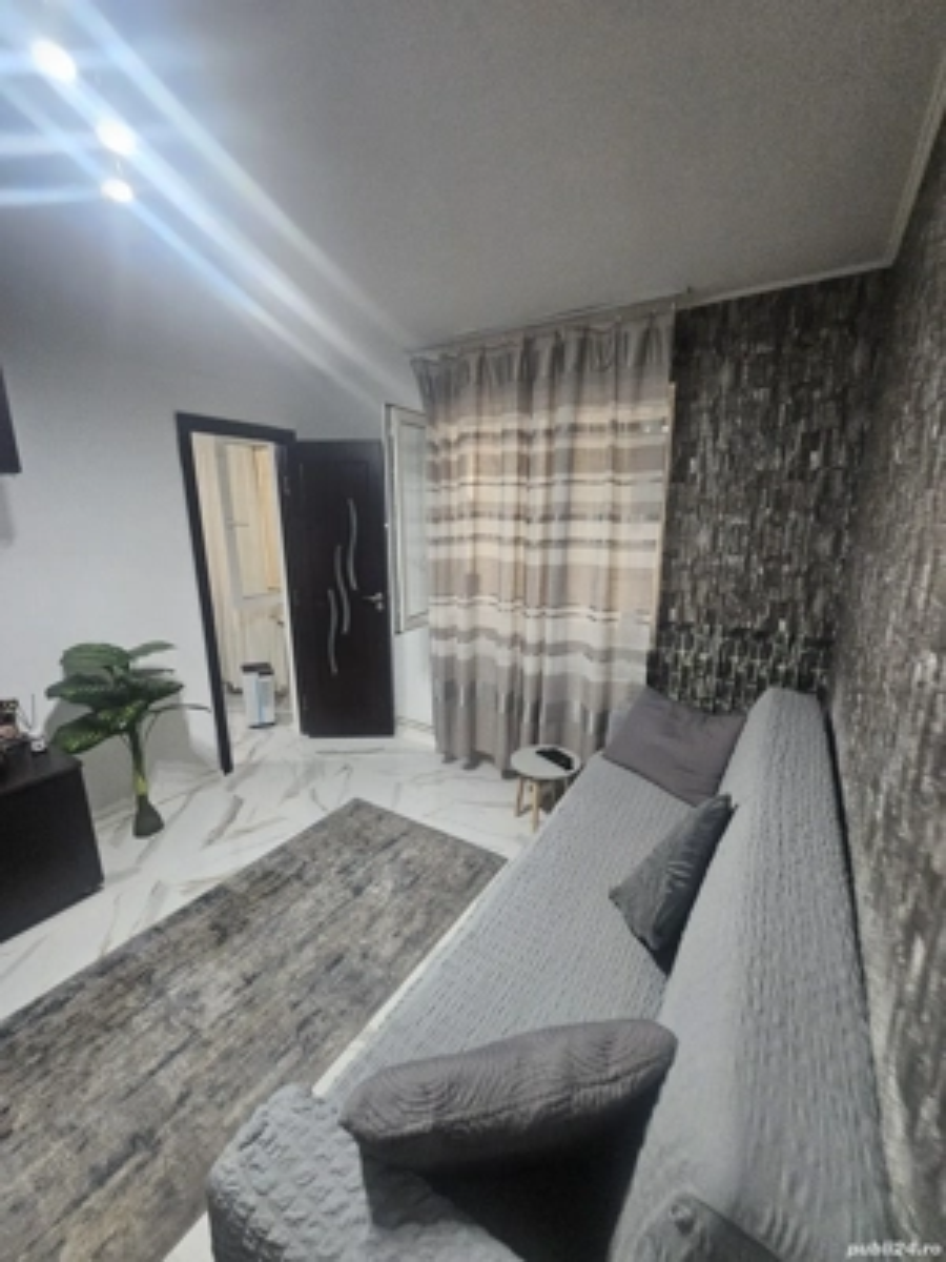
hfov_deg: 89.9
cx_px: 473
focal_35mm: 13
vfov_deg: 106.2
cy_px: 631
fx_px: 474
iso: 400
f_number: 2.2
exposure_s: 1/50
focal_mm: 2.2
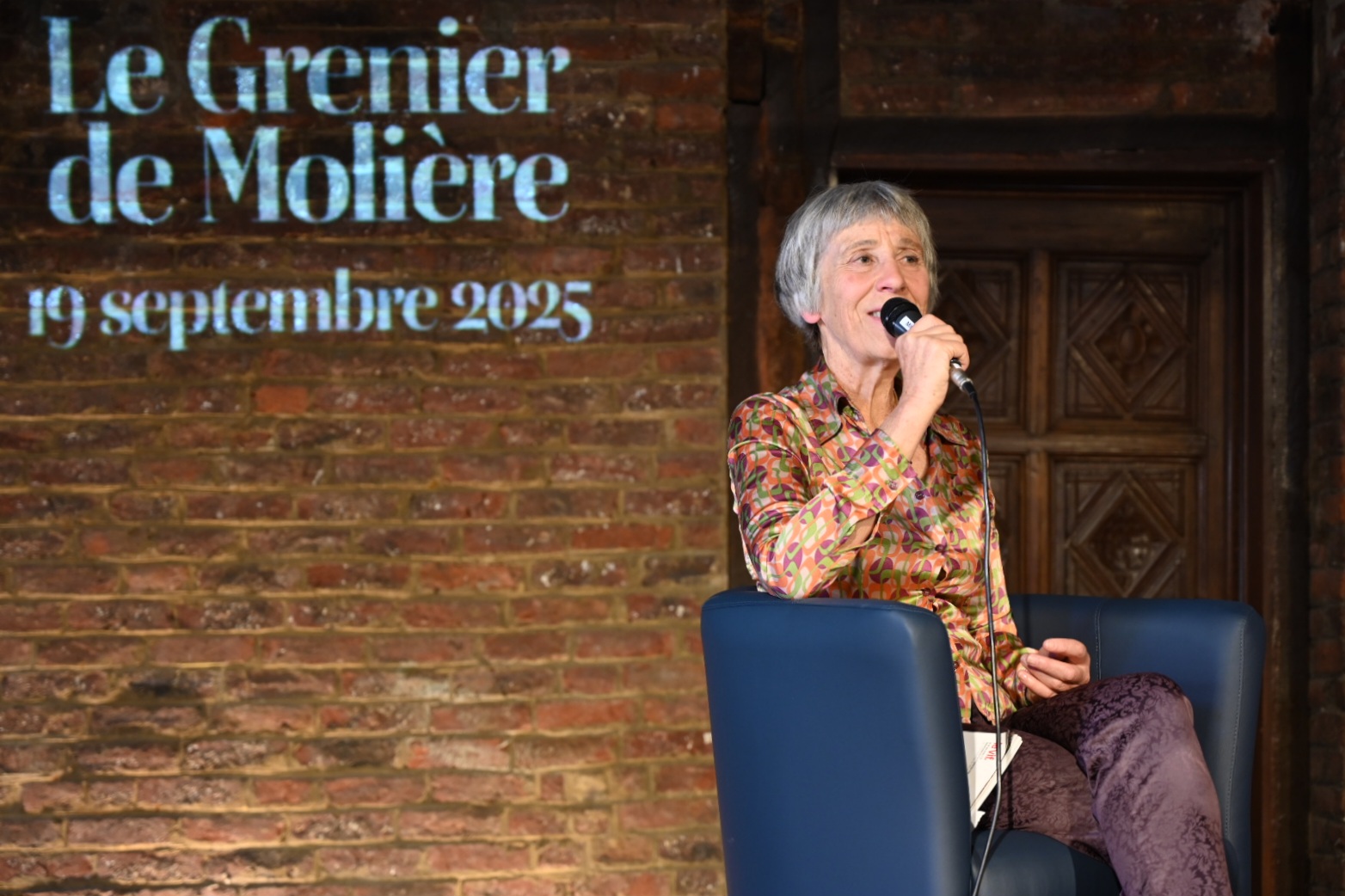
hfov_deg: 28.8
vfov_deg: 19.4
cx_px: 672
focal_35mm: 70
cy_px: 448
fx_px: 2615
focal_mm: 70
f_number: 4
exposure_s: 1/20
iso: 800
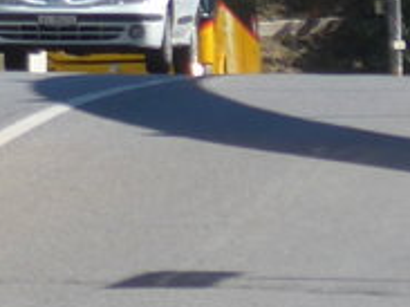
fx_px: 6676
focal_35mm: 564
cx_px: -880
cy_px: -372
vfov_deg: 2.6
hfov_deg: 3.4
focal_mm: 17
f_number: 4.5
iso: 80
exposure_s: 1/400
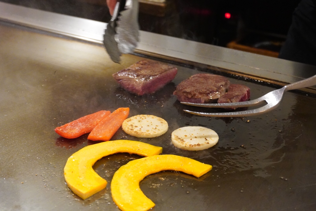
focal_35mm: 51
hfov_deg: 38.9
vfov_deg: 26.5
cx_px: 158
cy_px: 106
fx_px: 448
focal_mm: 34
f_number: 5
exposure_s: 1/160
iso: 6400
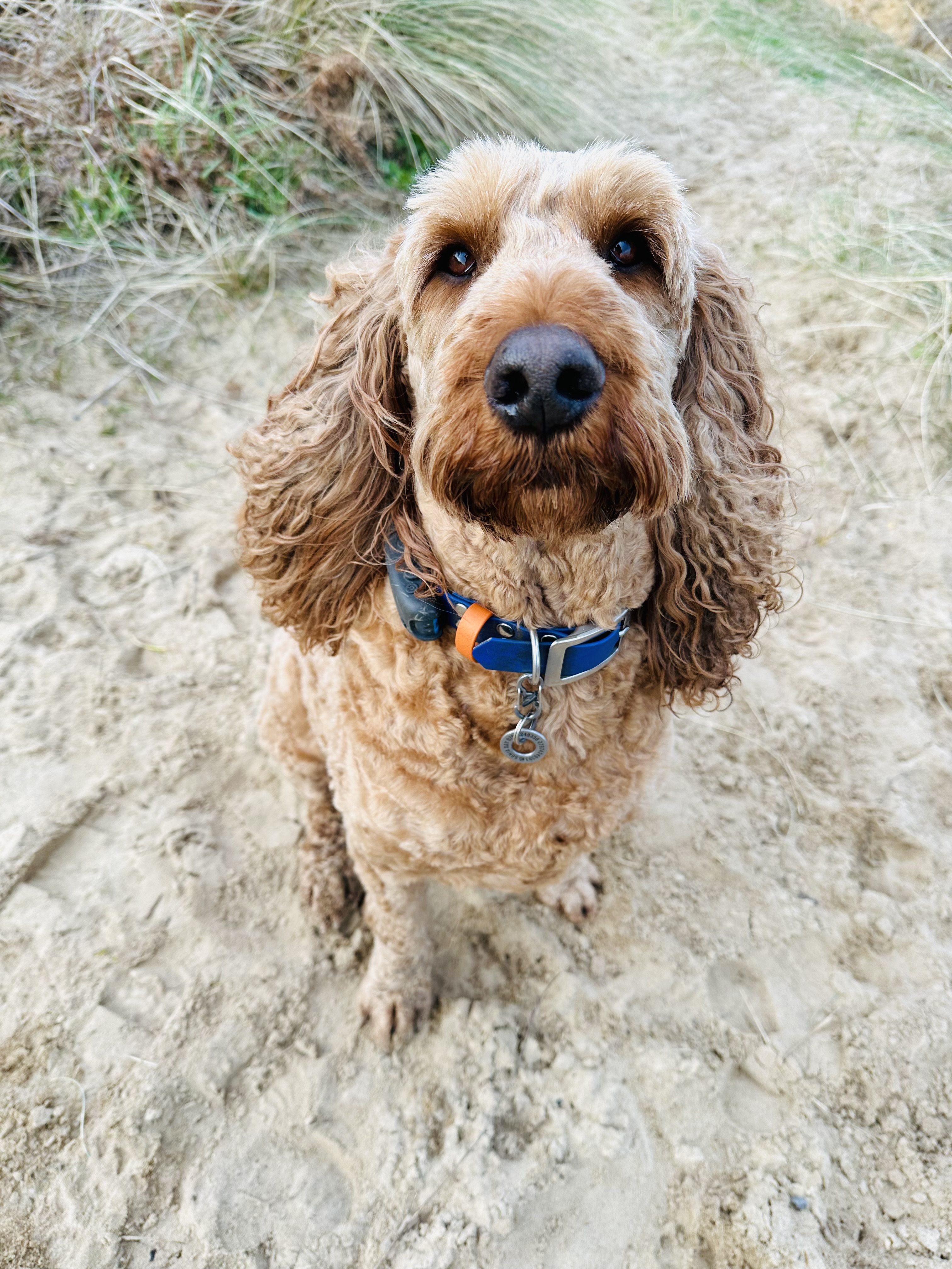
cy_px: 634
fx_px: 880
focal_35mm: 24
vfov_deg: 71.6
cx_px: 476
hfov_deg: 56.8
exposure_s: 1/412
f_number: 1.78
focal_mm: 6.86
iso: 80
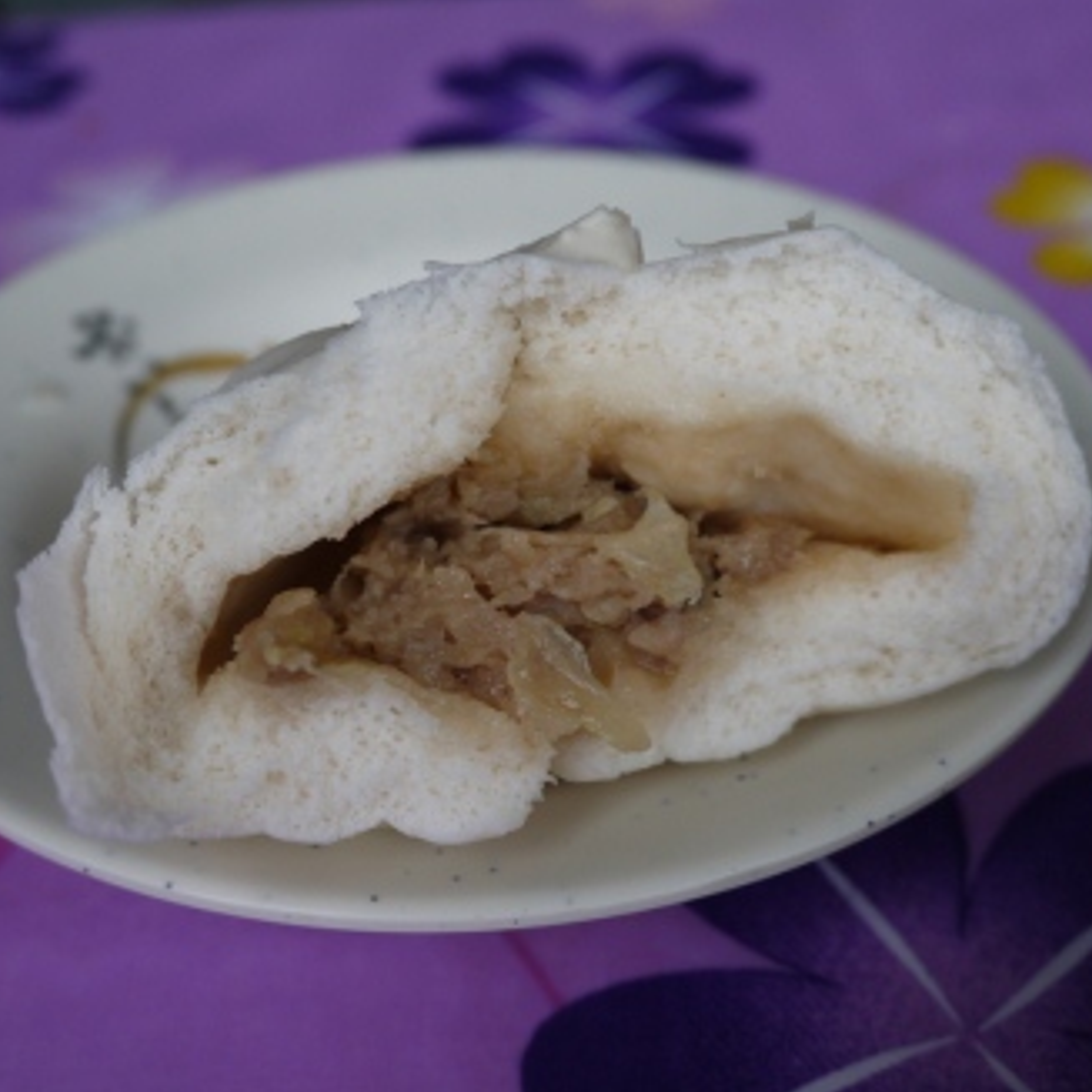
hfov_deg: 36.8
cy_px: 558
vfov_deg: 36.8
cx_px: 501
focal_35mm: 46
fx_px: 1642
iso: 160
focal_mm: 19
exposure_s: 1/100
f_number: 4.5
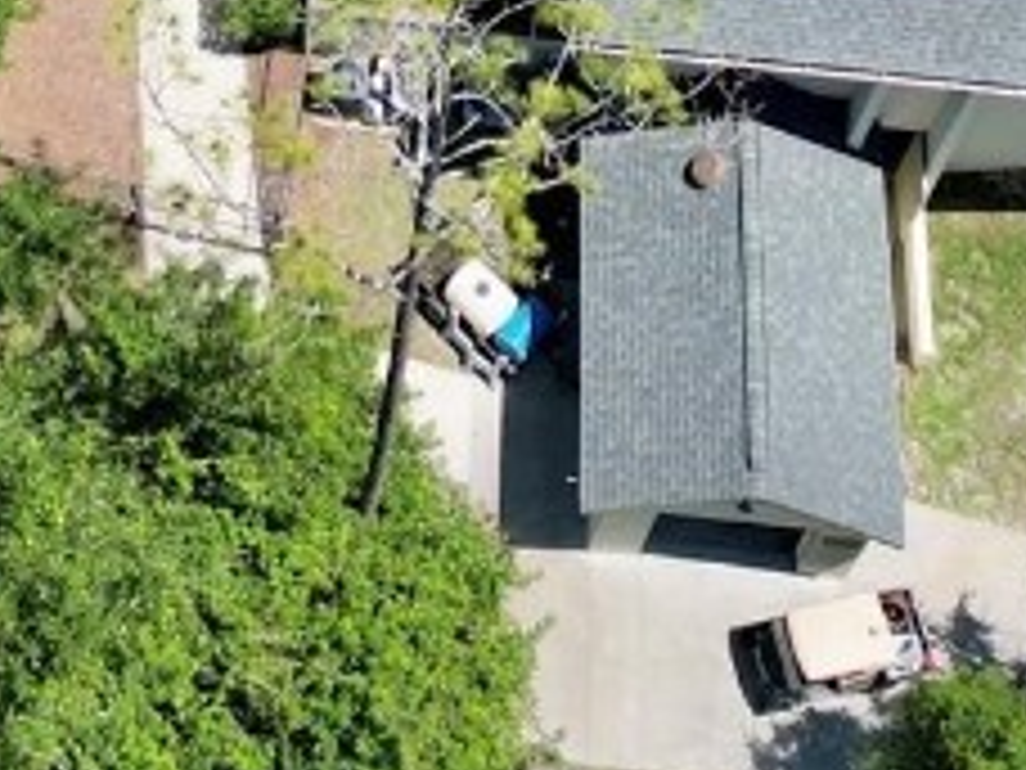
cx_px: 148
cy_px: -716
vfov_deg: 12.3
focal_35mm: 108
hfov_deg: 18.0
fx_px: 3201
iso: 120
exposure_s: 1/3200
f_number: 1.7
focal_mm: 6.72
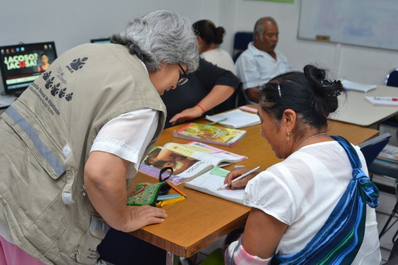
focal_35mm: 42
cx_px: 199
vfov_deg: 31.9
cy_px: 132
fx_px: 464
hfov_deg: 46.4
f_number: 4
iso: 400
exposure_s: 1/60
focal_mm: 28
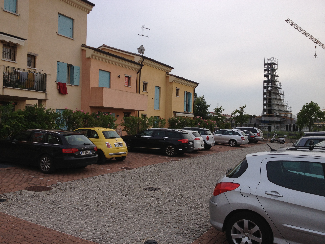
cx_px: 162
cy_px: 122
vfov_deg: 40.7
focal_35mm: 35
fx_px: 329
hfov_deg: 52.6
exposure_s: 1/876
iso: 50
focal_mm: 4.28
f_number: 2.4
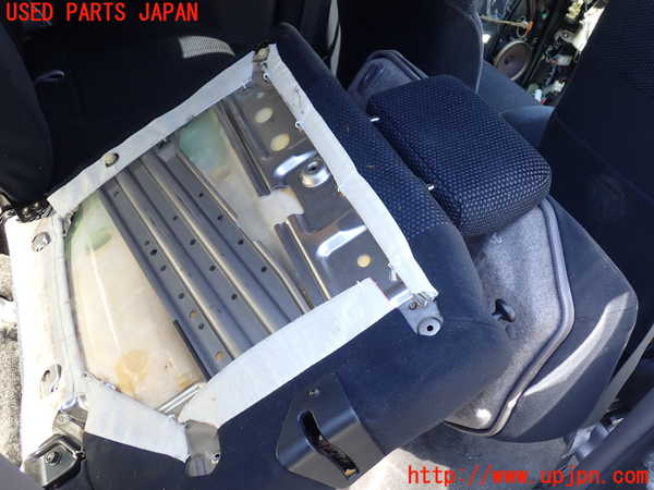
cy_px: 245
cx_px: 327
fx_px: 567
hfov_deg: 60.0
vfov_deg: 46.8
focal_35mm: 30
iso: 100
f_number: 2.3
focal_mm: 5.4
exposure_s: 1/60
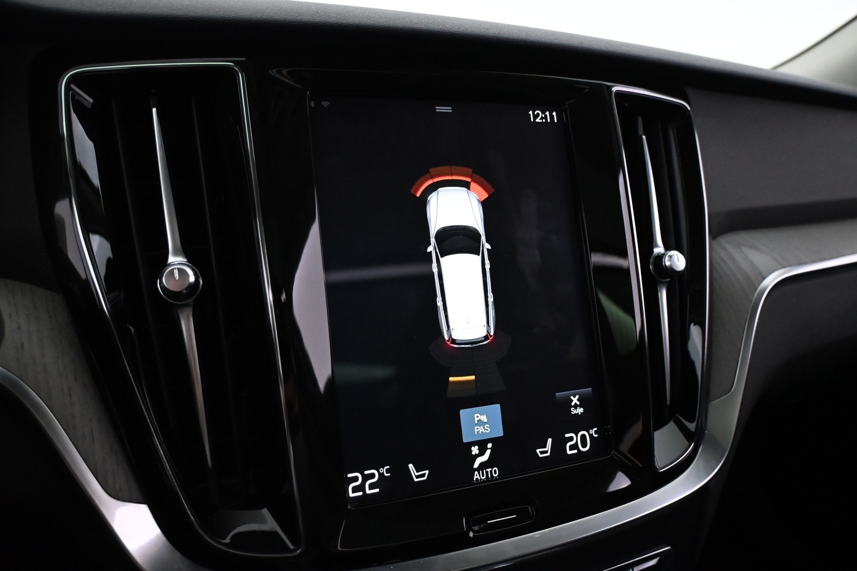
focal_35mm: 28
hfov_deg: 64.6
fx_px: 678
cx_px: 428
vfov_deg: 45.7
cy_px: 286
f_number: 3.8
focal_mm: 19
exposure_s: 1/60
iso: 3600
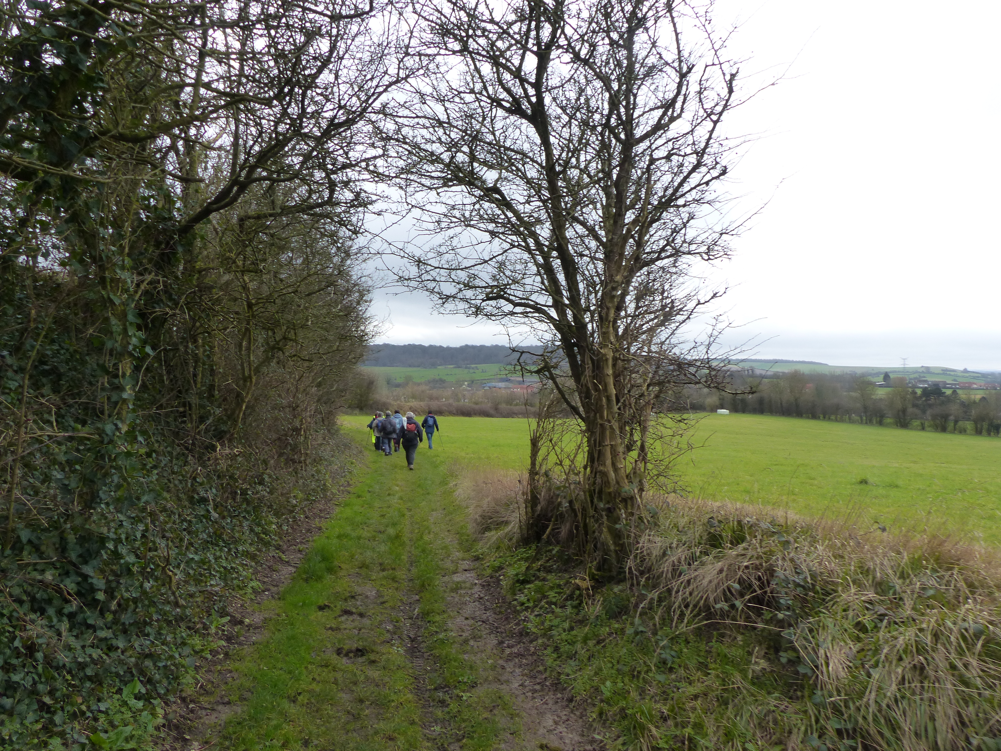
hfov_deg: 69.4
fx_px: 723
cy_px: 376
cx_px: 500
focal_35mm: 25
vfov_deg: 54.9
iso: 160
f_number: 4
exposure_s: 1/160
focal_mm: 4.5
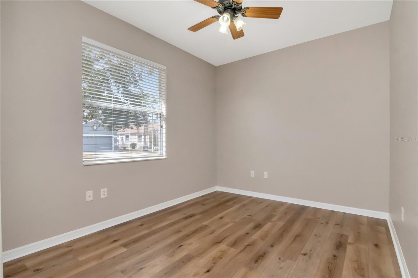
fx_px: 192
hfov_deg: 95.0
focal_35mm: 16
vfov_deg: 72.0
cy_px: 139
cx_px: 209
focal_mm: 11
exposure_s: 1/160
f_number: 16
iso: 1600
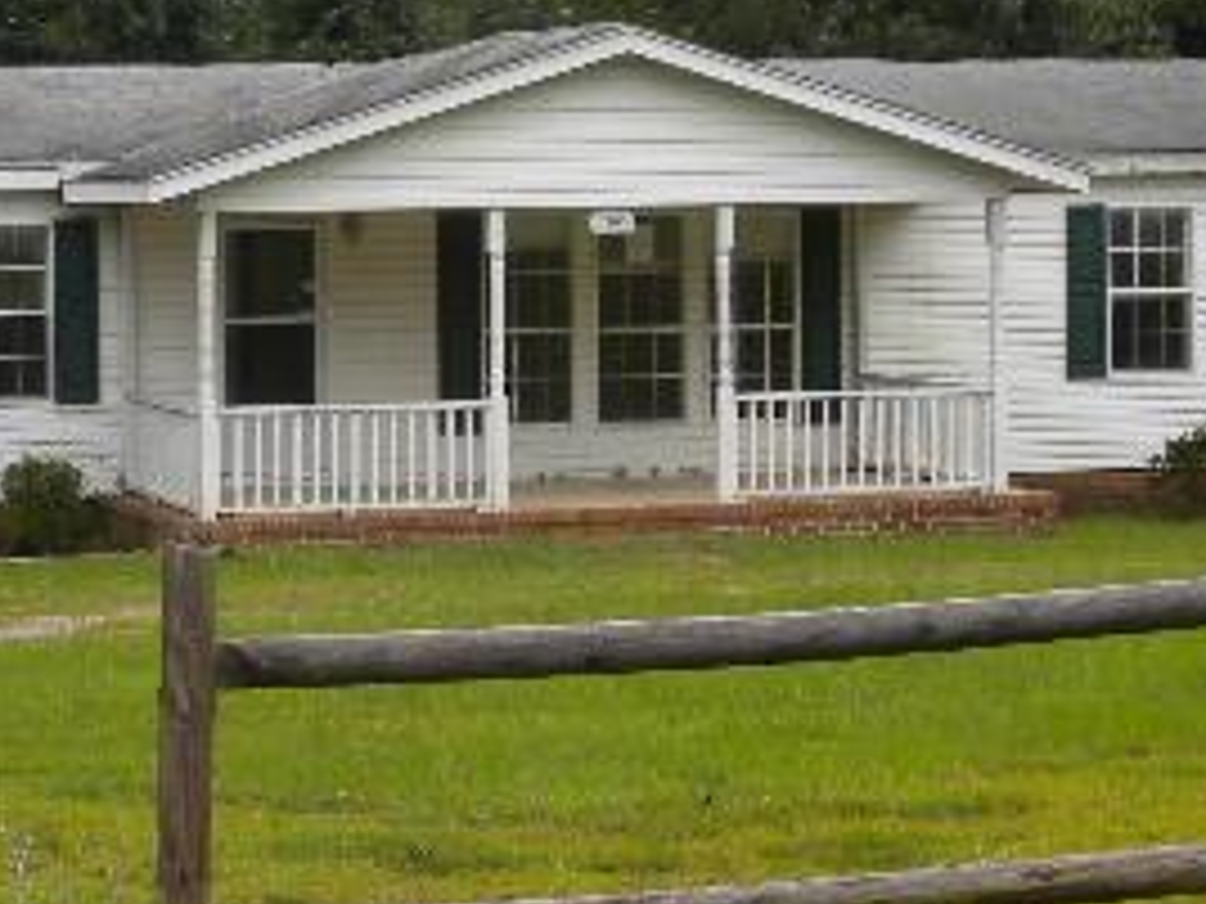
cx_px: 333
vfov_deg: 11.9
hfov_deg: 15.8
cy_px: 328
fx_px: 4320
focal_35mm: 124
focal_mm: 9.3
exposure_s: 1/432
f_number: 5.6
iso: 80
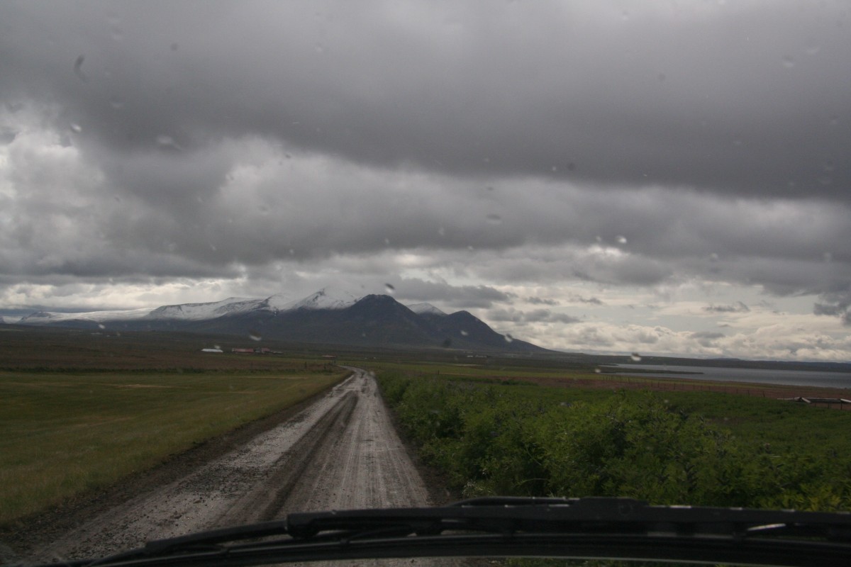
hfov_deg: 43.6
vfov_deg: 29.9
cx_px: 426
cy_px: 284
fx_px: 1064
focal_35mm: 45
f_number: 20
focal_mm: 28
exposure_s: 1/640
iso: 800
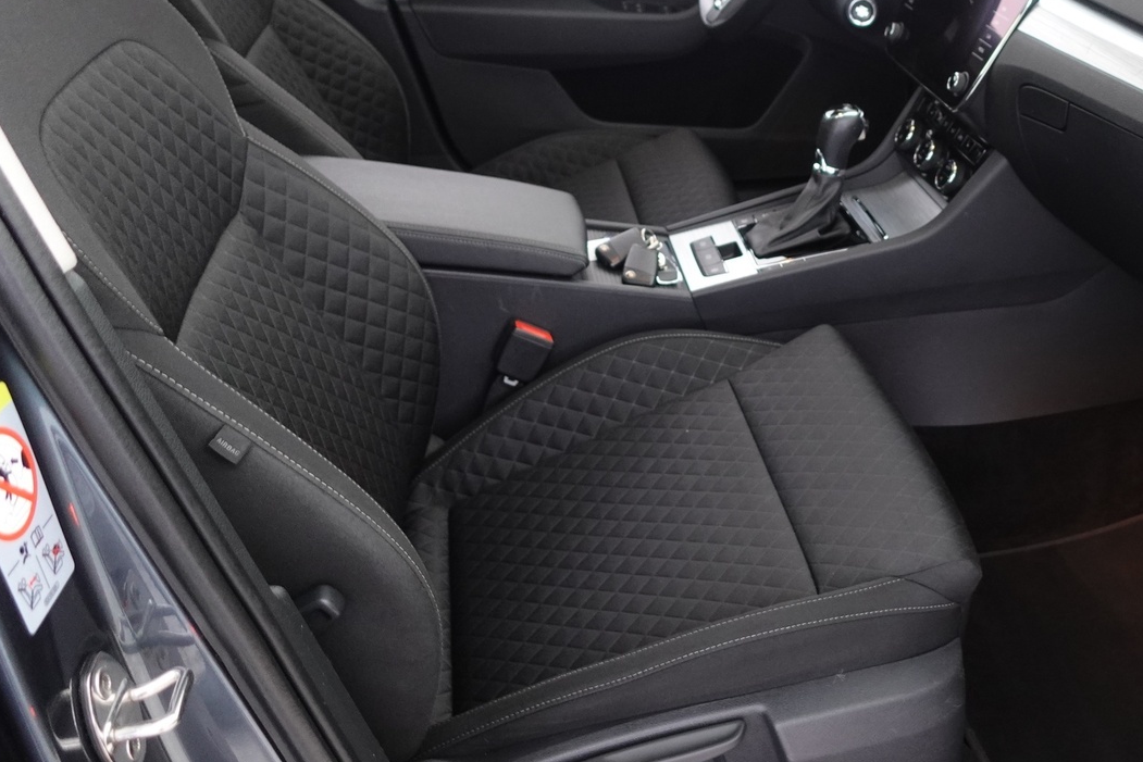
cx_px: 791
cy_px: 329
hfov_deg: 50.6
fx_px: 1175
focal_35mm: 37
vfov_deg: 35.9
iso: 800
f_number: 1.8
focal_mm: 9.4
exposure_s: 1/15
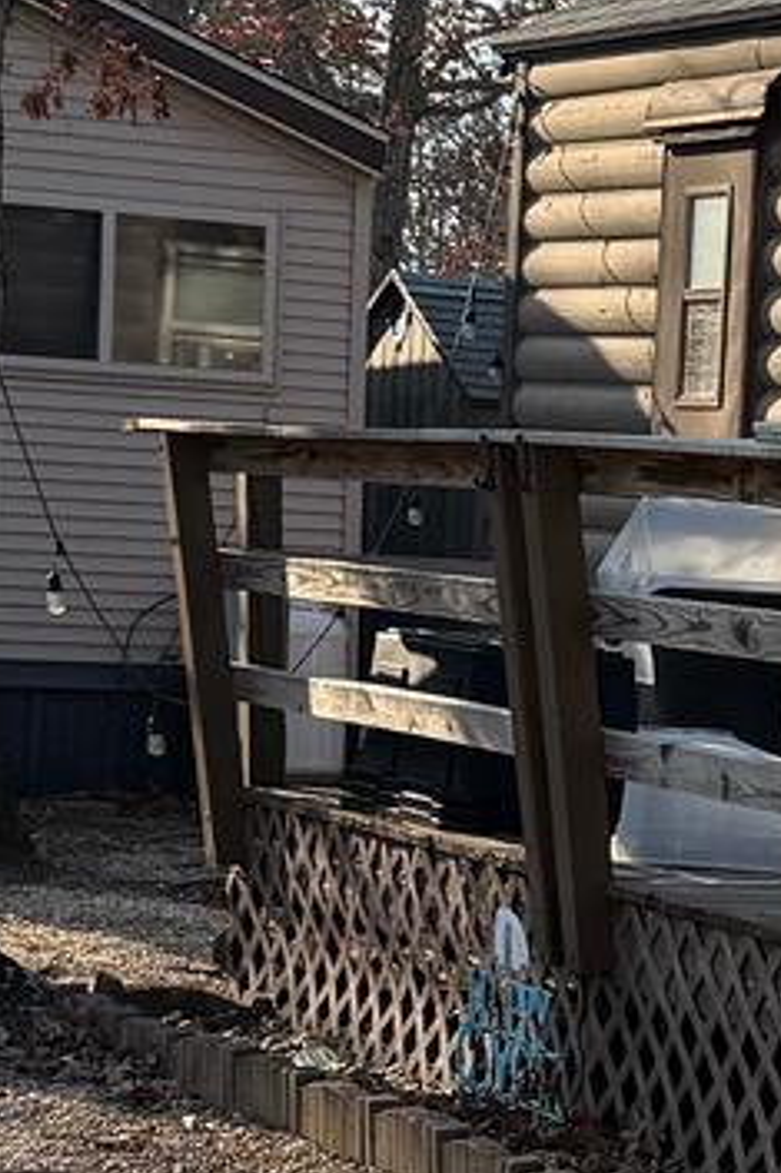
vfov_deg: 14.1
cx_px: 1296
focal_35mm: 145
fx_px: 4723
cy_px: 758
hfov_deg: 9.1
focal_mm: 6.76
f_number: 1.78
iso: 100
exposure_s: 1/2907
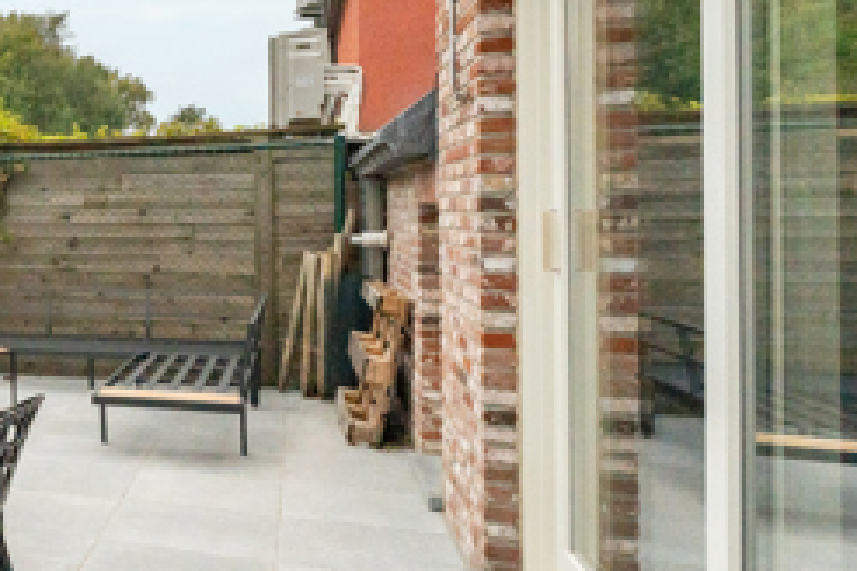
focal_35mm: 41
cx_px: -303
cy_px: 216
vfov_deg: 32.5
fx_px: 976
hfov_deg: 32.7
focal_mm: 14
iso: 2500
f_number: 10
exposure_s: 1/250
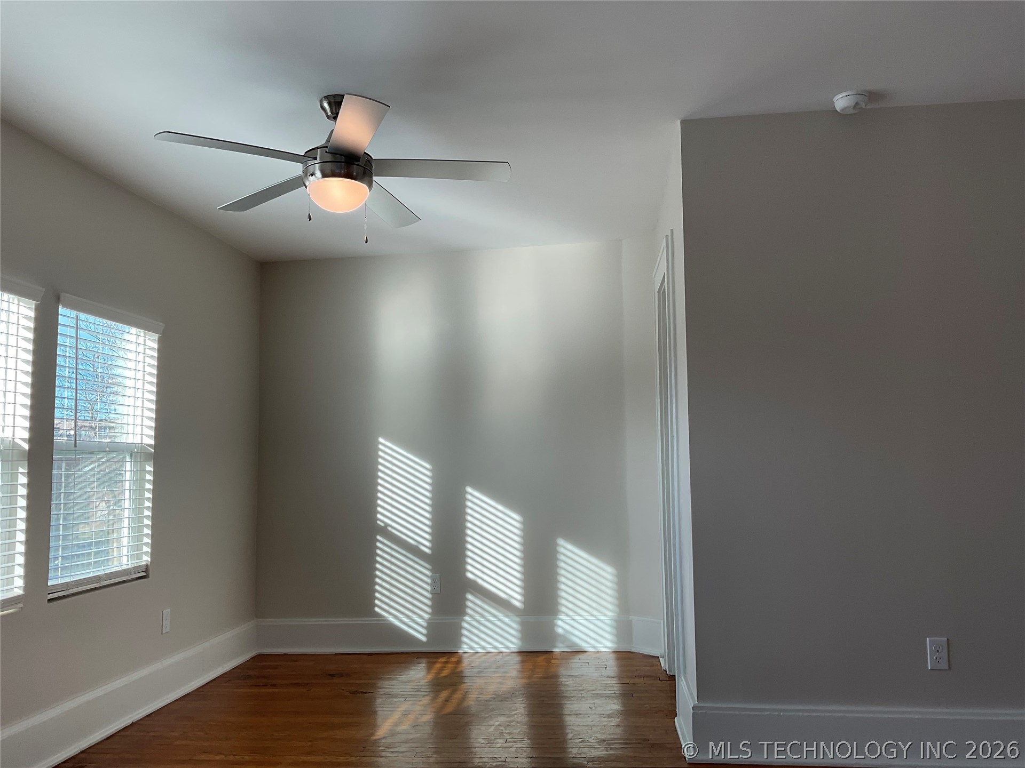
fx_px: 859
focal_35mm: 29
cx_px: 512
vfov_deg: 48.2
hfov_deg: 61.7
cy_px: 384
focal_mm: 3
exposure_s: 1/122
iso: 20
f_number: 1.8
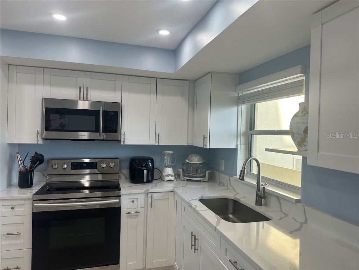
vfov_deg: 56.8
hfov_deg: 71.6
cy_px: 135
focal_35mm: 24
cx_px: 180
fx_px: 249
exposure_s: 1/212
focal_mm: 6.86
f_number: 1.78
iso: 64
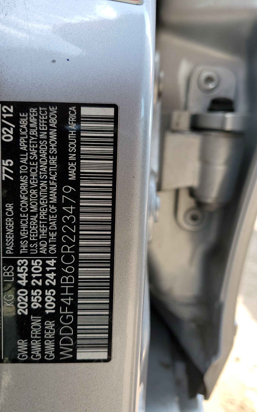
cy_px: 209
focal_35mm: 28
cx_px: 101
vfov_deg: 66.5
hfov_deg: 44.3
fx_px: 314
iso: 50
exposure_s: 1/357
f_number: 1.5
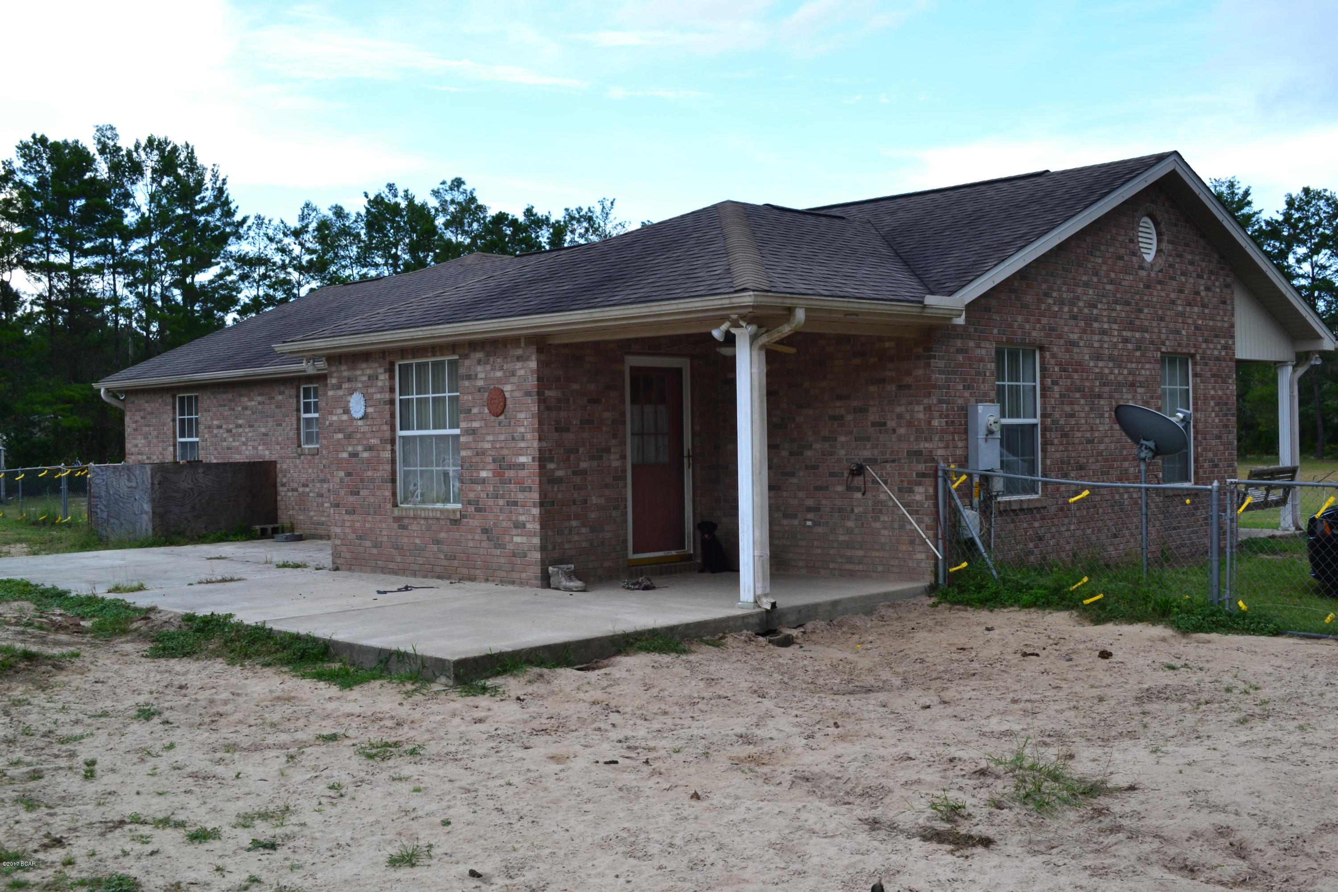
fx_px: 1449
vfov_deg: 34.2
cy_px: 446
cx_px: 669
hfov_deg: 49.6
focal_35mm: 39
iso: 400
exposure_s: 1/125
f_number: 9
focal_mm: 26
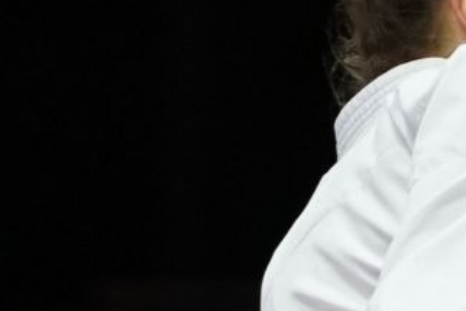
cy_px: 360
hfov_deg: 2.3
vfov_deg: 1.5
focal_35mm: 910
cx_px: 1138
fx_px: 11784
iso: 3200
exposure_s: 1/1000
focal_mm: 109
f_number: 2.8
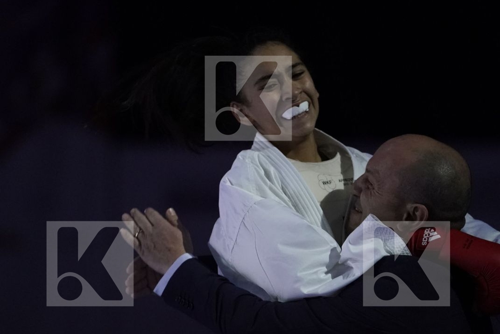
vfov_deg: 4.1
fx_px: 4666
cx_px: 248
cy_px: 264
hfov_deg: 6.1
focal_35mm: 336
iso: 6400
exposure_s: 1/1000
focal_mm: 200
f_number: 2.8
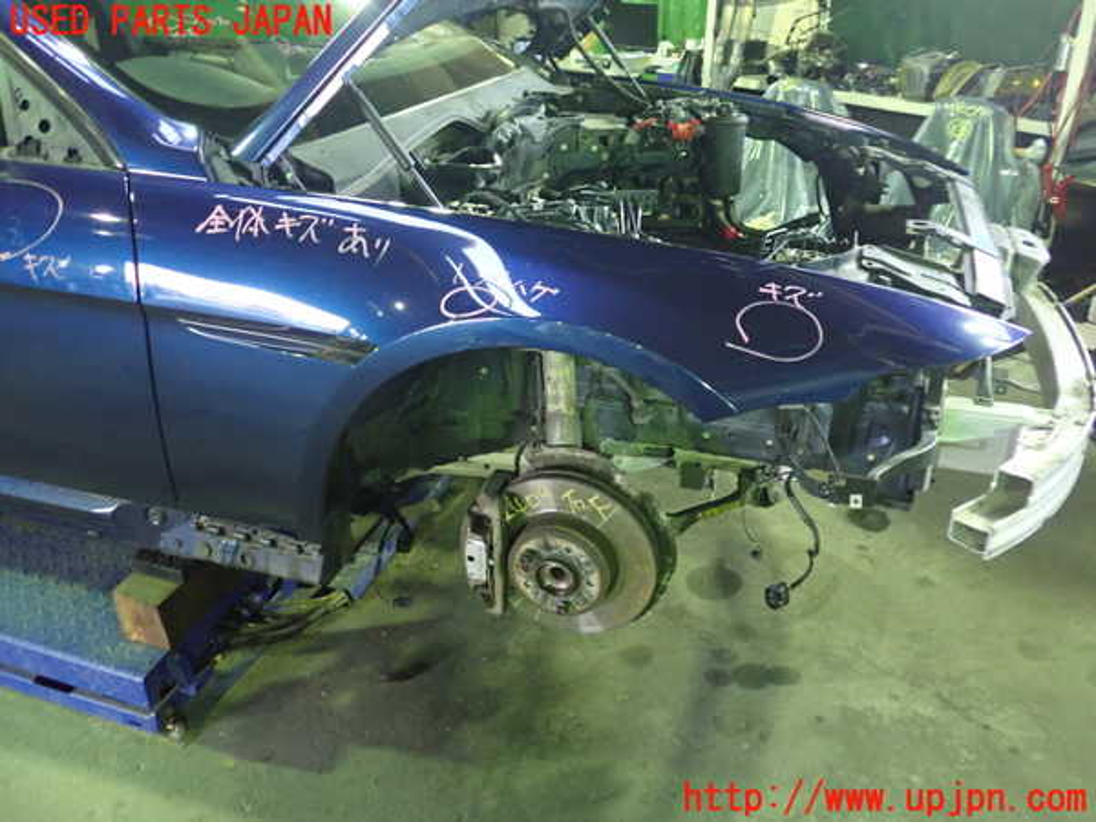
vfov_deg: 46.8
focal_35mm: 30
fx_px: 950
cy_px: 411
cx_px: 548
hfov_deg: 60.0
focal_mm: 5.5
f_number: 2.3
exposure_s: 1/30
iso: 1000
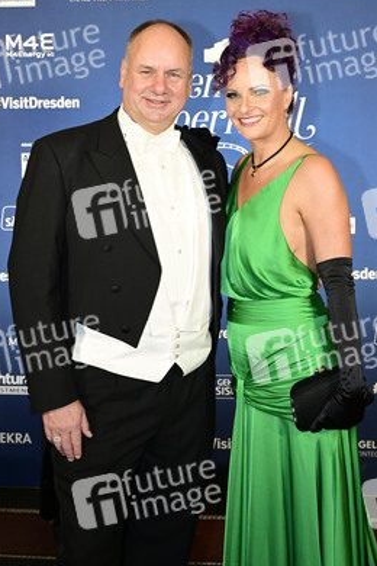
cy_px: 277
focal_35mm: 43
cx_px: 188
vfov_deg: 45.4
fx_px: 675
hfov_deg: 31.2
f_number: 7.1
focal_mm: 42
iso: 4000
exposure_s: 1/200
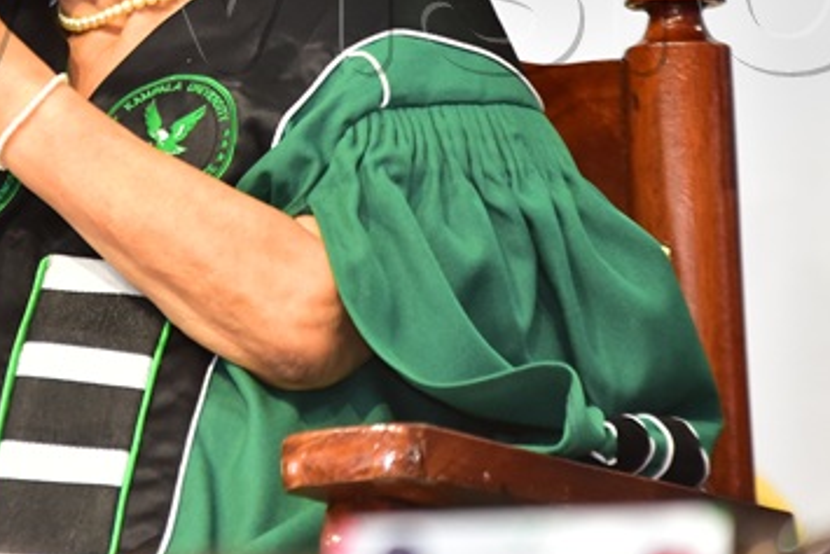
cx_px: 67
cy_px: -56
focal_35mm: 506
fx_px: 11670
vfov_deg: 2.7
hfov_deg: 4.1
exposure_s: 1/320
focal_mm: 200
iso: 2000
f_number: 3.2
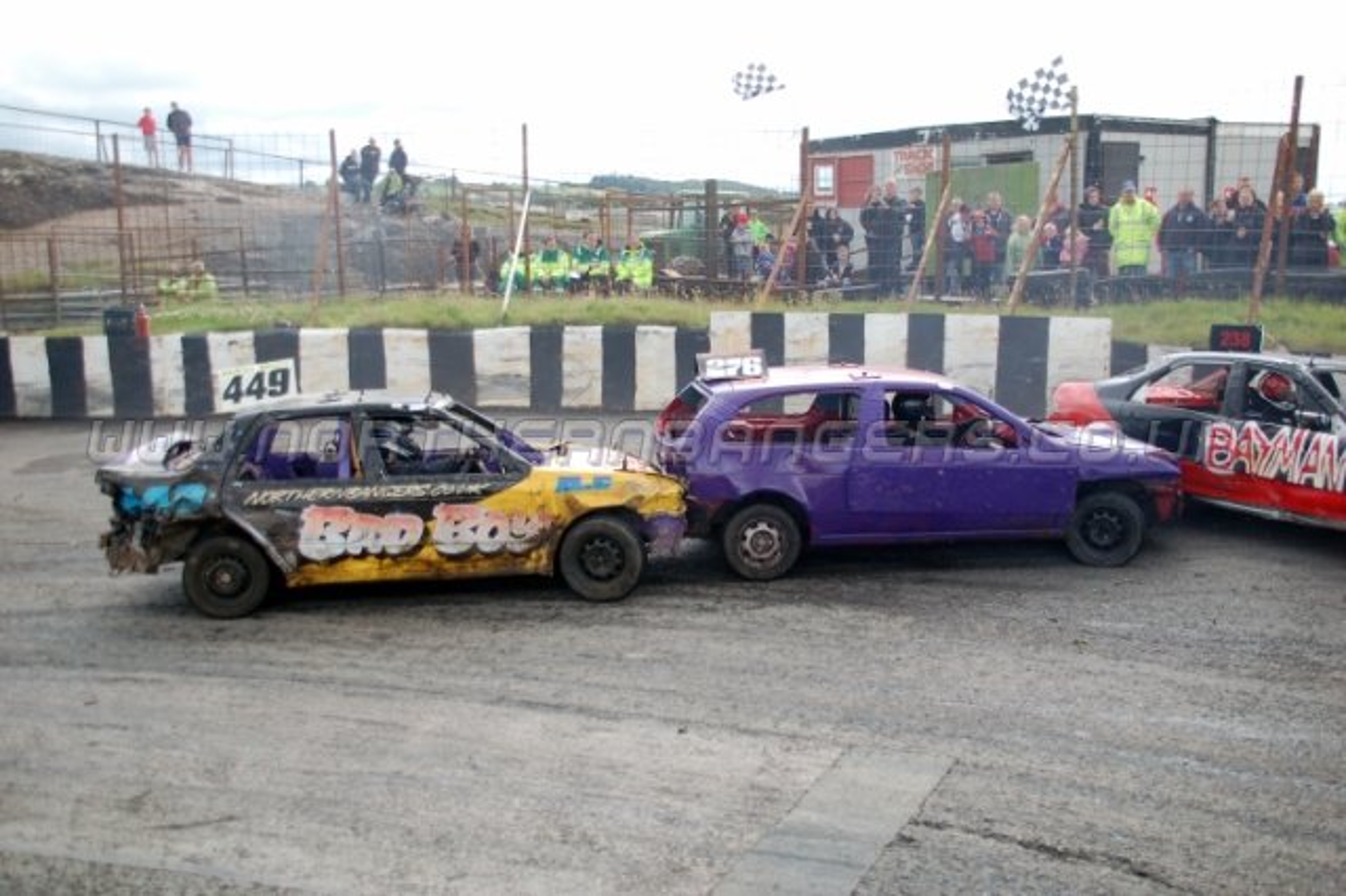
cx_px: 673
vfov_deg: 34.2
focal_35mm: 39
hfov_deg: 49.6
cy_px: 448
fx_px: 1457
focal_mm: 26
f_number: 4.2
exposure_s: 1/1000
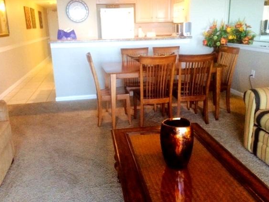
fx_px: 264
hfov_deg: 53.9
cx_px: 134
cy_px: 95
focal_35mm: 34
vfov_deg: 41.8
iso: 250
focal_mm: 4.12
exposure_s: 1/30
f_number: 2.2
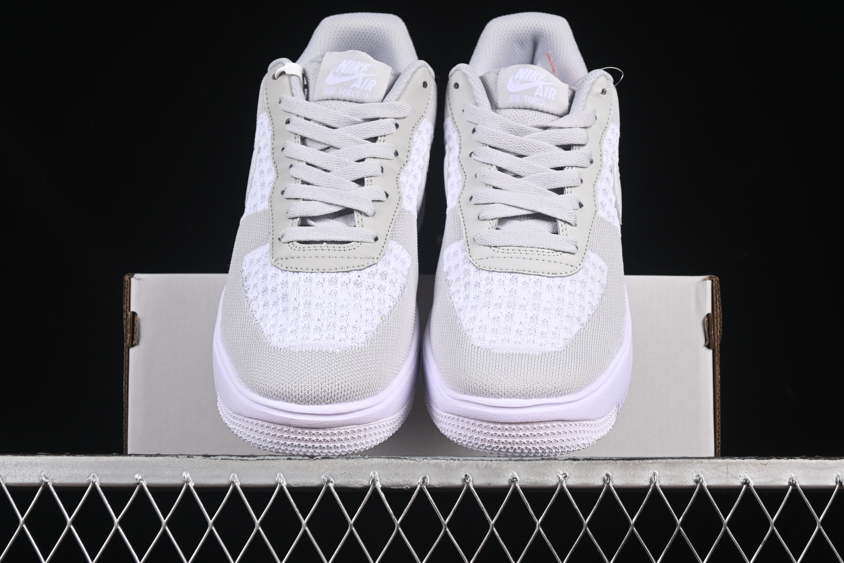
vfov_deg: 18.2
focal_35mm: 75
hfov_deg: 27.0
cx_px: 422
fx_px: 1758
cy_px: 282
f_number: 7.1
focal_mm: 50
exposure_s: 1/80
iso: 160
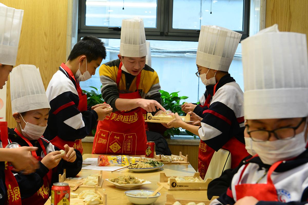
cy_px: 102
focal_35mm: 66
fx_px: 564
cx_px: 154
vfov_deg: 20.6
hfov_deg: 30.5
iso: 2000
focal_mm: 66
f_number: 7.1
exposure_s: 1/50
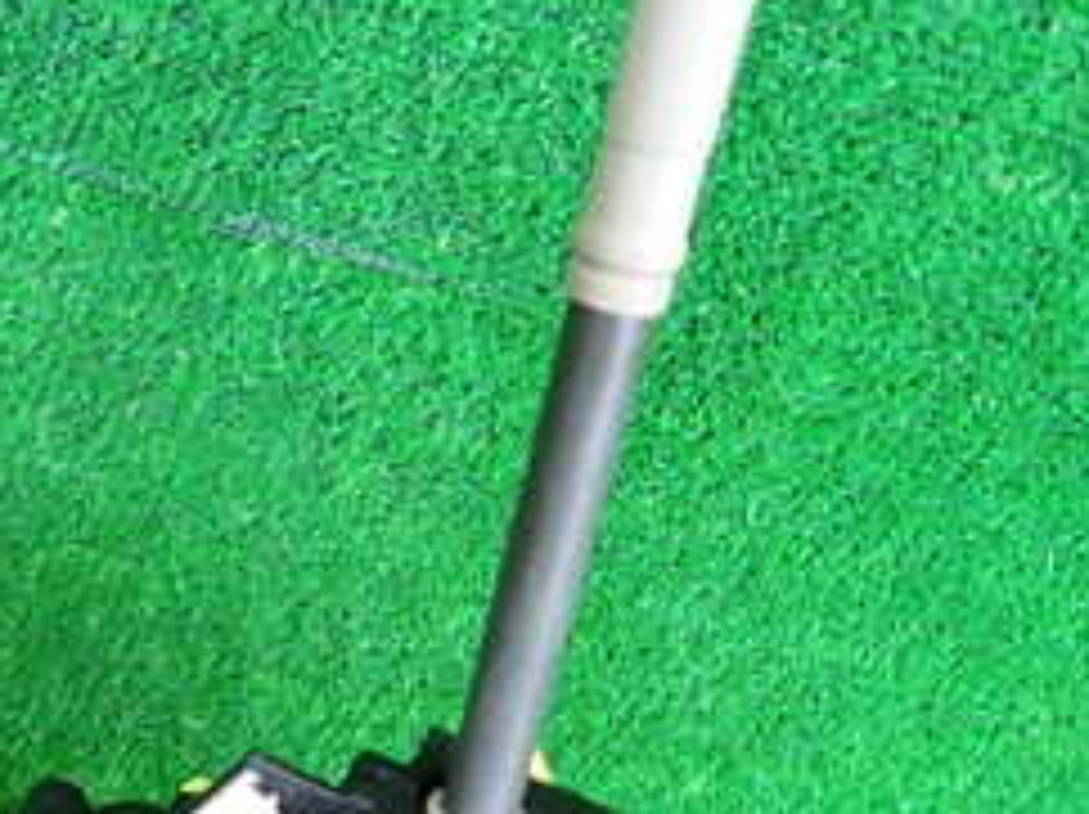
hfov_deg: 30.5
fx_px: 1949
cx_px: 230
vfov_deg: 23.2
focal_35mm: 62
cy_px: 684
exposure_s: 1/50
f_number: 2
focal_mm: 4.5
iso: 200
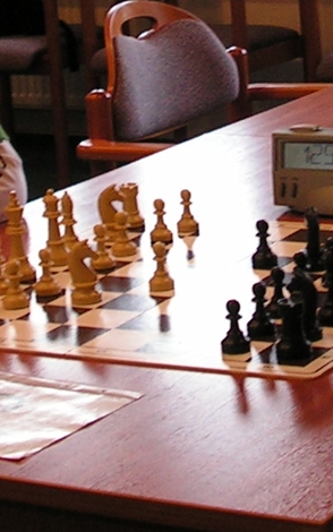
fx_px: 1887
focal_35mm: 130
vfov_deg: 15.9
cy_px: 54
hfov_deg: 10.1
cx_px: 233
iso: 100
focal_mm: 6
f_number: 3.2
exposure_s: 1/40
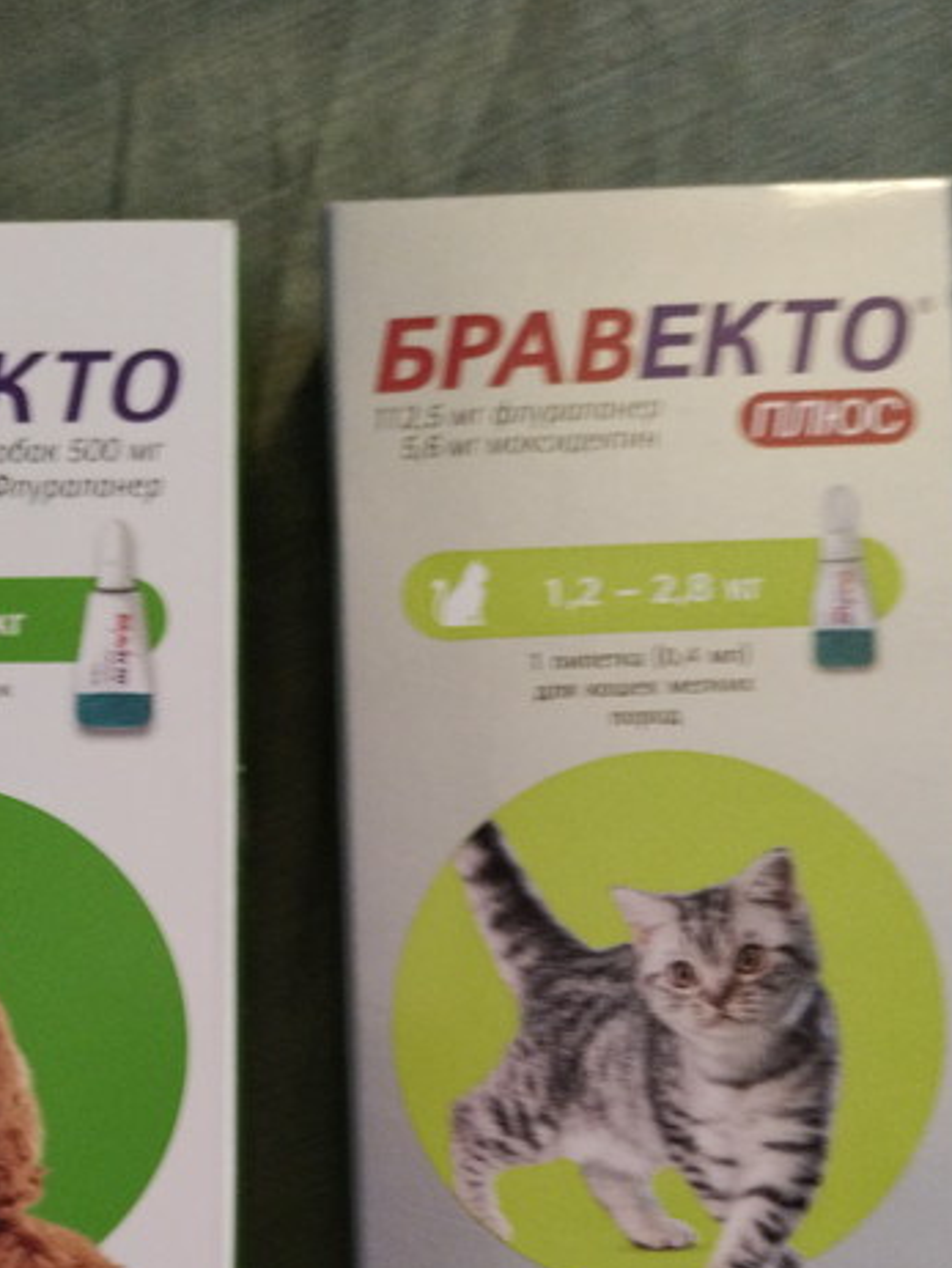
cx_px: 313
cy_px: 1065
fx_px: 1649
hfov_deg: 31.9
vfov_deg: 39.9
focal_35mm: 45
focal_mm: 4.75
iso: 701
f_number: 1.8
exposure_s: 1/25
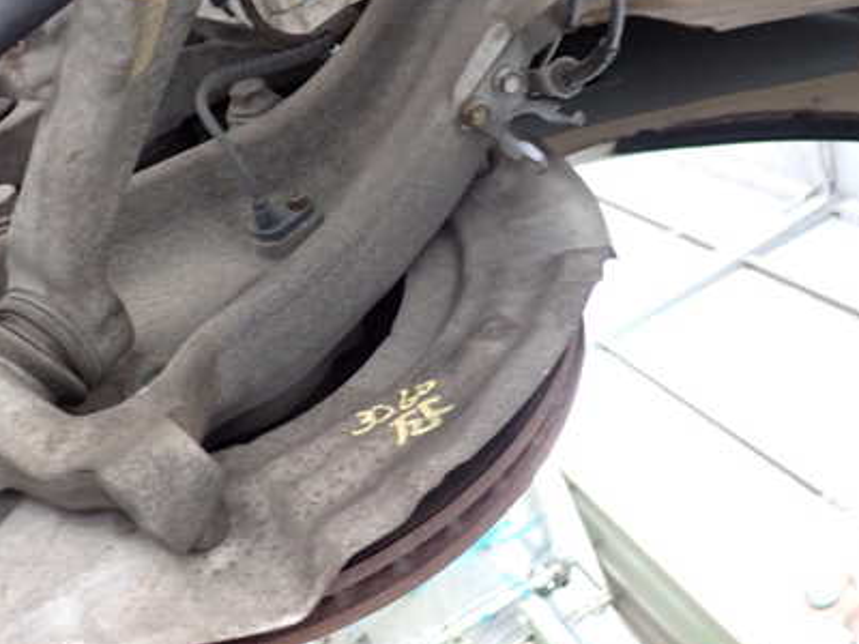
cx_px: 350
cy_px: 266
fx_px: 1117
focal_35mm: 45
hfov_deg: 41.9
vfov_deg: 32.1
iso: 320
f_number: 2.3
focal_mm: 5.4
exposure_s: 1/30
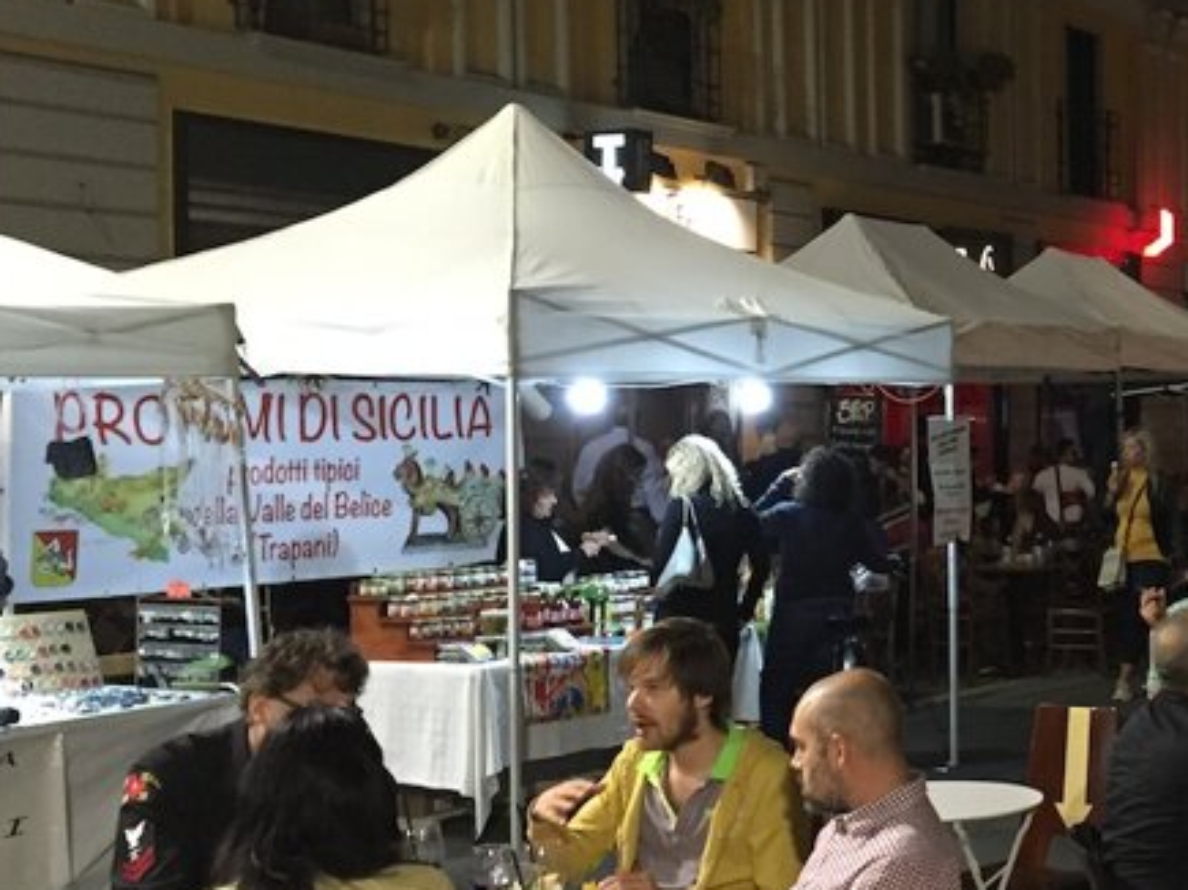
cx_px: 1260
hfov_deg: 28.3
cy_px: 450
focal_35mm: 63
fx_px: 2162
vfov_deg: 23.3
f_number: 2.2
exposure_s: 1/20
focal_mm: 4.15
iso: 250
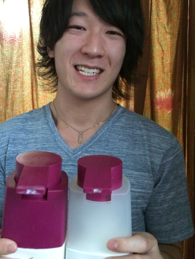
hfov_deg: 40.6
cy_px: 106
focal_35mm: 35
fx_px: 263
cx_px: 81
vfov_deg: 52.3
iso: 800
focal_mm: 4.15
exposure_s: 1/15
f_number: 2.2
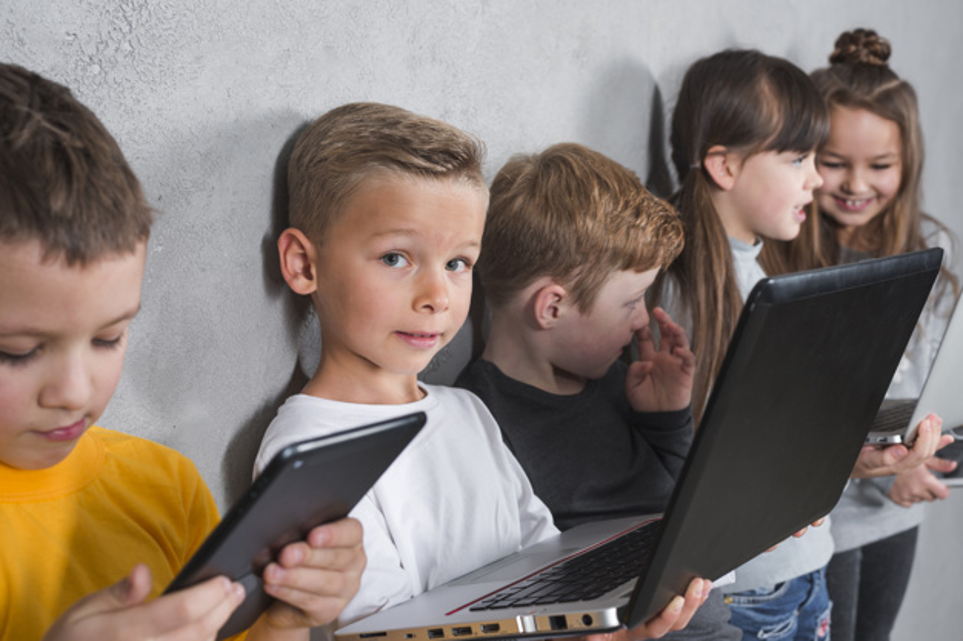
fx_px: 1337
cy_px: 320
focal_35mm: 50
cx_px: 482
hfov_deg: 39.6
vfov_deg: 27.0
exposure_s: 1/160
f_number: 6.3
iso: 100
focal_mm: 50
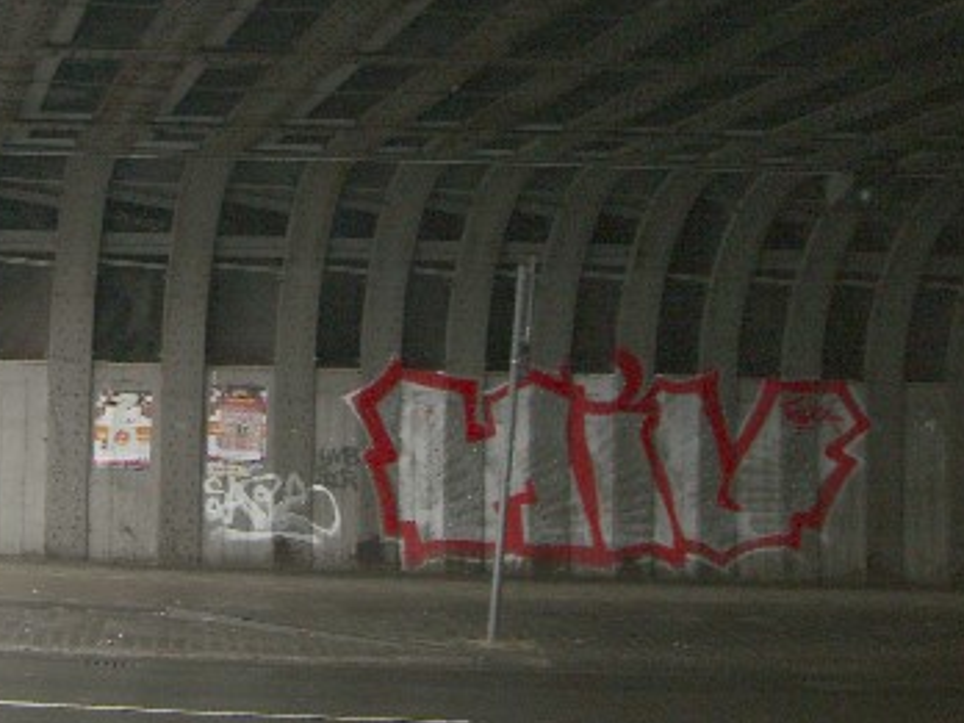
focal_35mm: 77
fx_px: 2144
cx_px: 190
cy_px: 223
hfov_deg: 24.9
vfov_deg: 19.1
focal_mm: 9.5
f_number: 3.1
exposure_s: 1/60
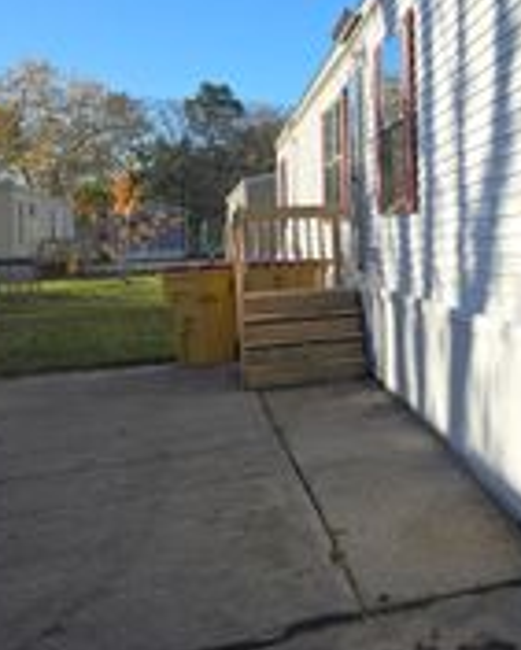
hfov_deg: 26.4
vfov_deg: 36.0
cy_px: 177
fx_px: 982
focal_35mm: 51
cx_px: 628
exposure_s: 1/1350
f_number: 1.8
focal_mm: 5.4
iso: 25
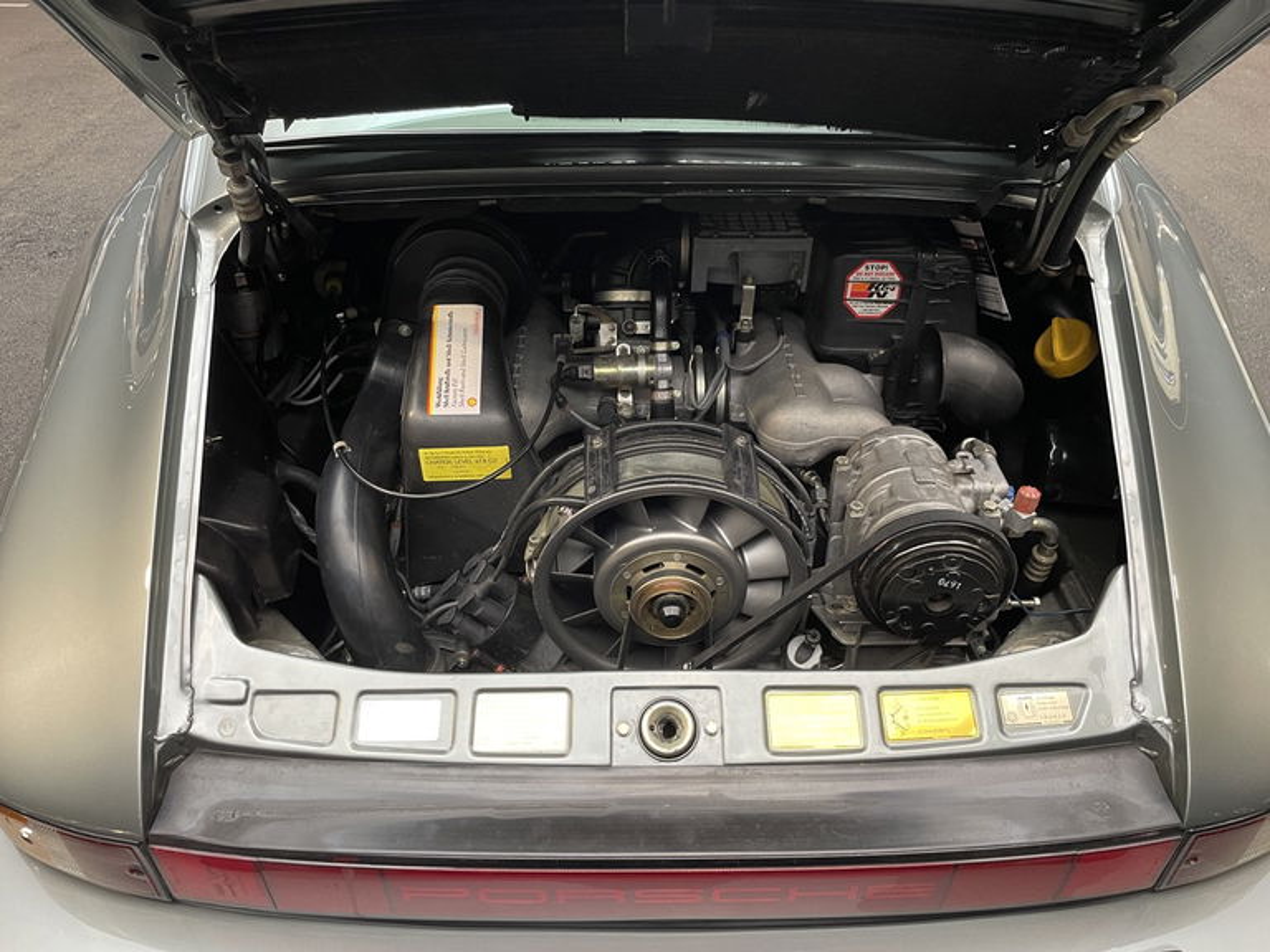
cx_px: 635
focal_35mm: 26
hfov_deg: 67.3
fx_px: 954
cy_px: 476
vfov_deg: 53.1
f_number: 1.6
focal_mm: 4.2
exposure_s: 1/50
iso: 200
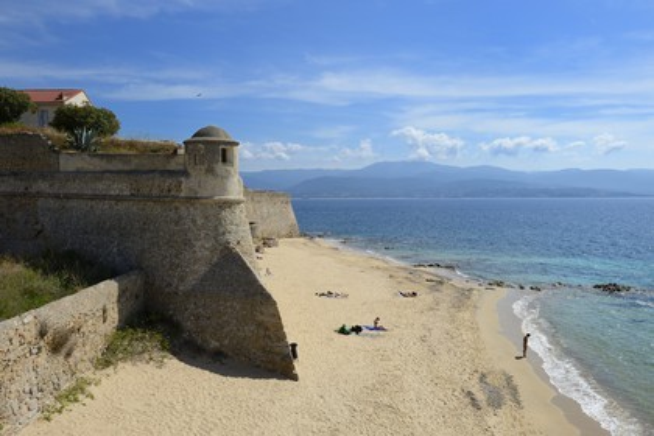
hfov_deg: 65.5
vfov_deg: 46.4
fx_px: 509
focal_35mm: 28
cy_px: 218
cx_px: 327
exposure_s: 1/160
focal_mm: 28
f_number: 18
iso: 200
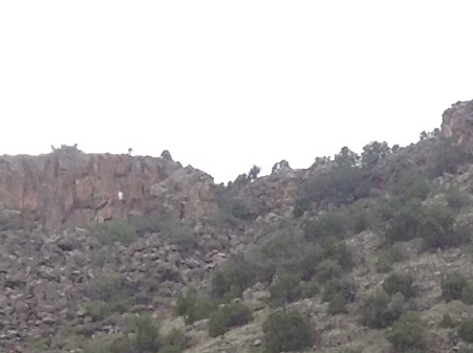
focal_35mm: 201
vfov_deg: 7.2
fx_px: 2743
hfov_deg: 9.1
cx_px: 1012
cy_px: 584
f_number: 2.4
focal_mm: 4.28
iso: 50
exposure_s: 1/687
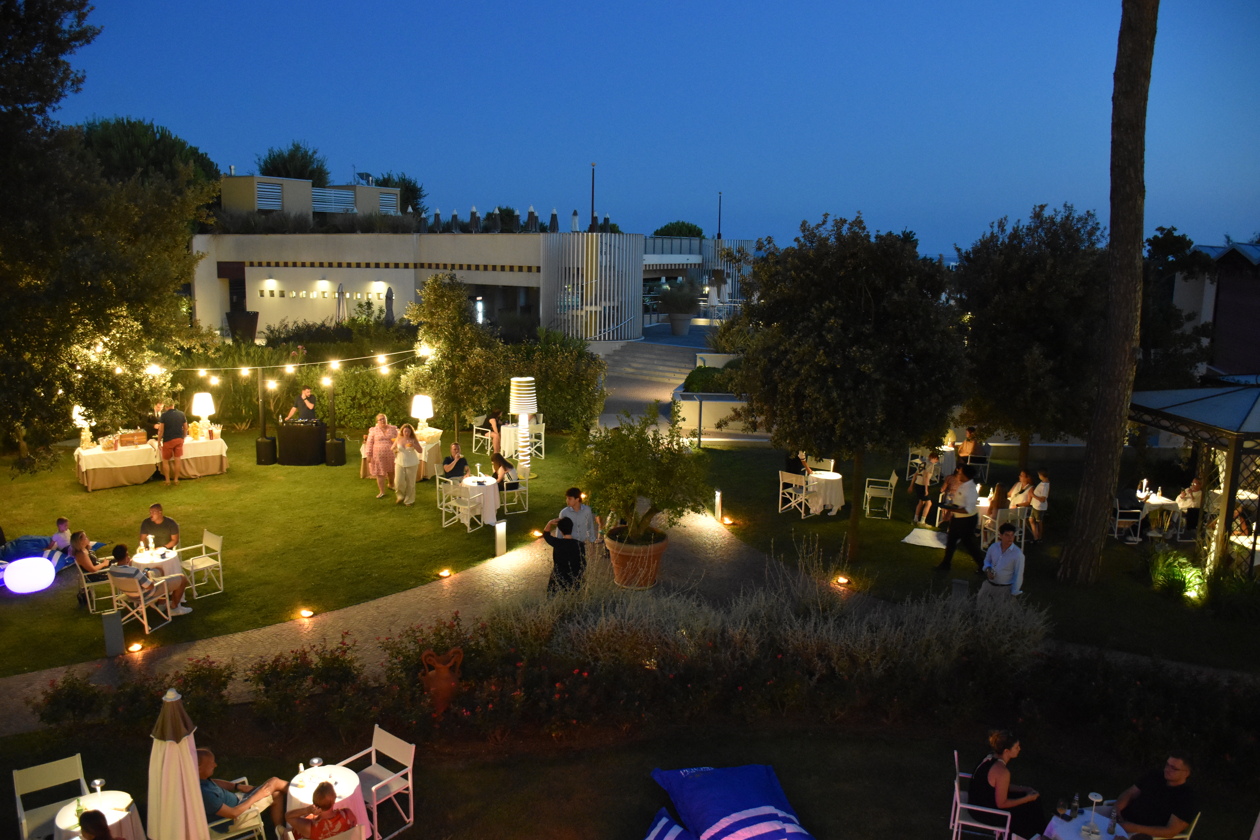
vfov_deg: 47.9
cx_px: 630
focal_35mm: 27
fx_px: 945
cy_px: 420
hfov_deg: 67.4
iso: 3200
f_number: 3.5
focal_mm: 18
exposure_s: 1/30
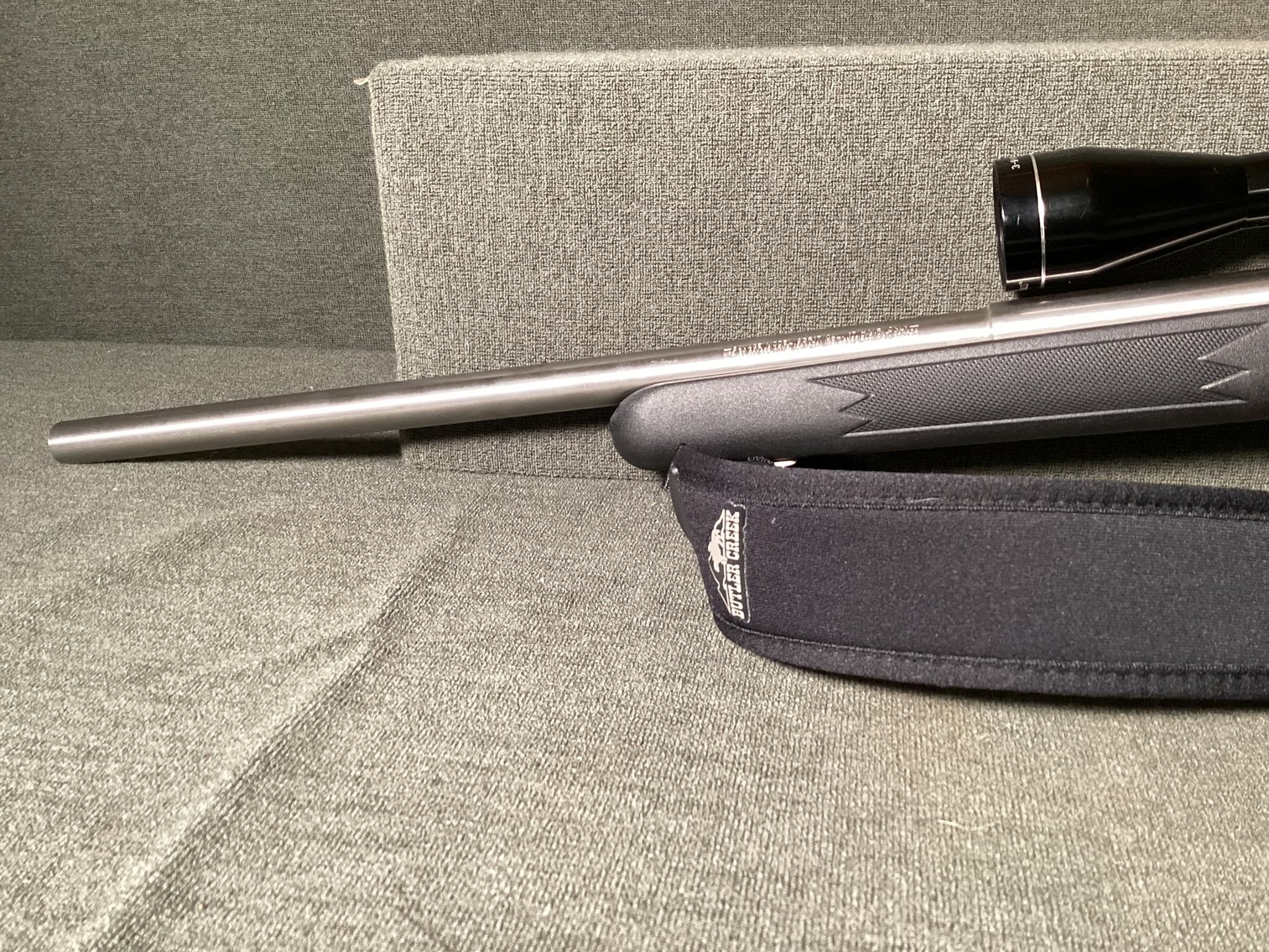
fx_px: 1137
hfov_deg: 58.3
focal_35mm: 31
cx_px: 634
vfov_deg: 45.4
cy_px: 476
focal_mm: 3.3
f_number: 2.4
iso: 250
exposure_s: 1/40
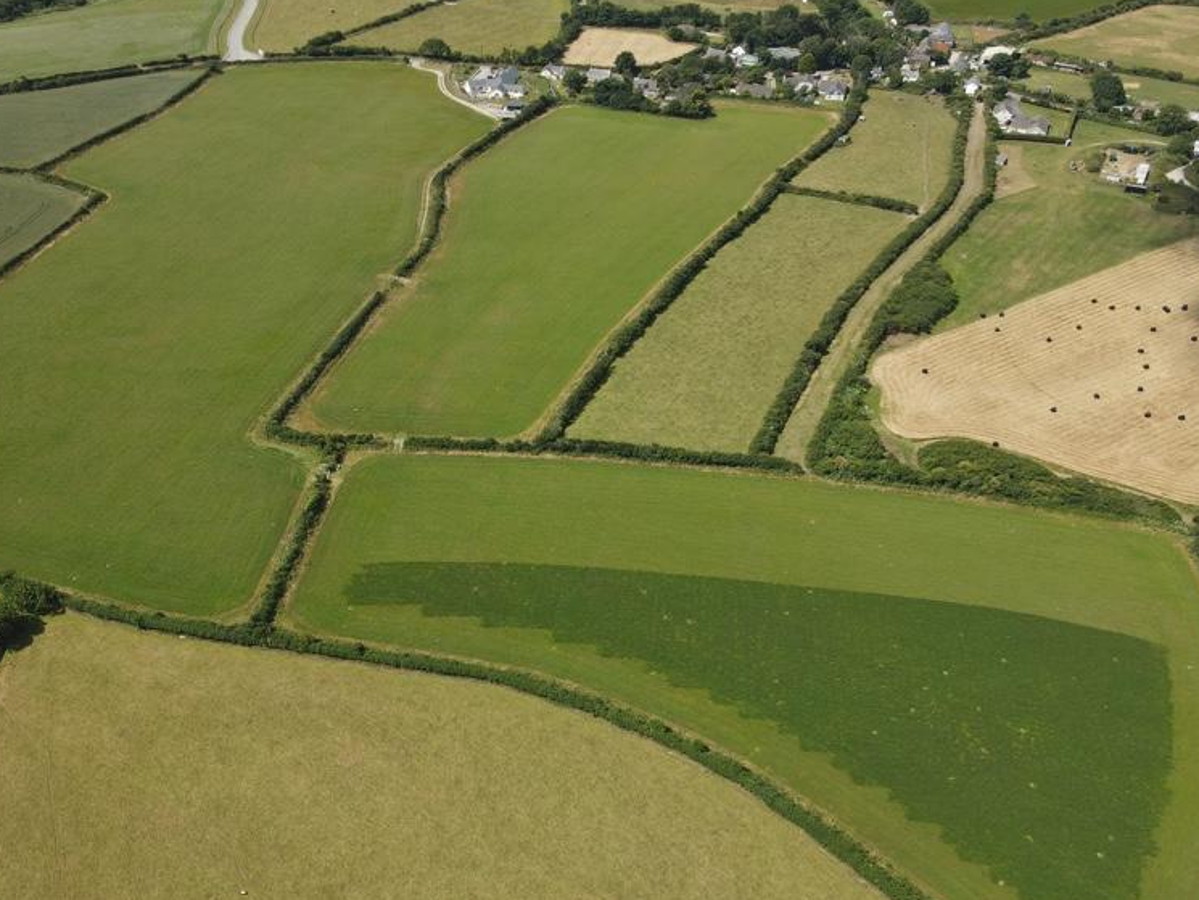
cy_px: 584
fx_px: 1143
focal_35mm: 33
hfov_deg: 55.2
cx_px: 518
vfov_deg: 42.5
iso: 100
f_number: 2.8
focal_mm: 4.5
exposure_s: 1/640
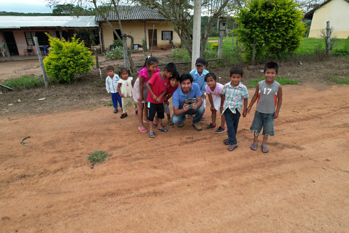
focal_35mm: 22
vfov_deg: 57.2
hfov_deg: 78.6
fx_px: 213
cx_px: 174
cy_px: 116
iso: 100
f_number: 2.8
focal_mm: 8.38
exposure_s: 1/350
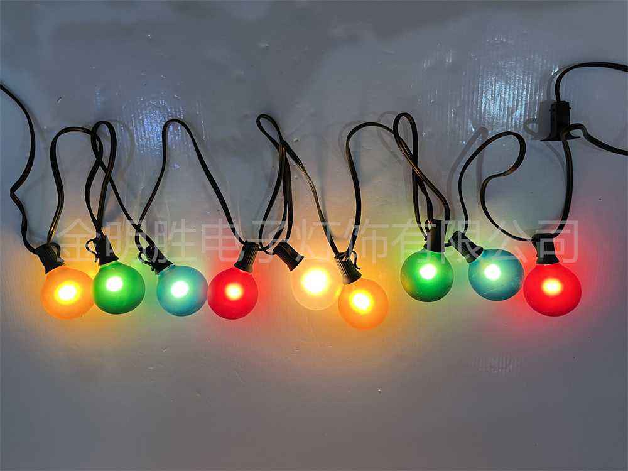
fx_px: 472
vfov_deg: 53.1
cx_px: 314
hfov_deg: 67.3
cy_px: 236
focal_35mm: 26
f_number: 1.6
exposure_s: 1/50
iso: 100
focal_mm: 5.1
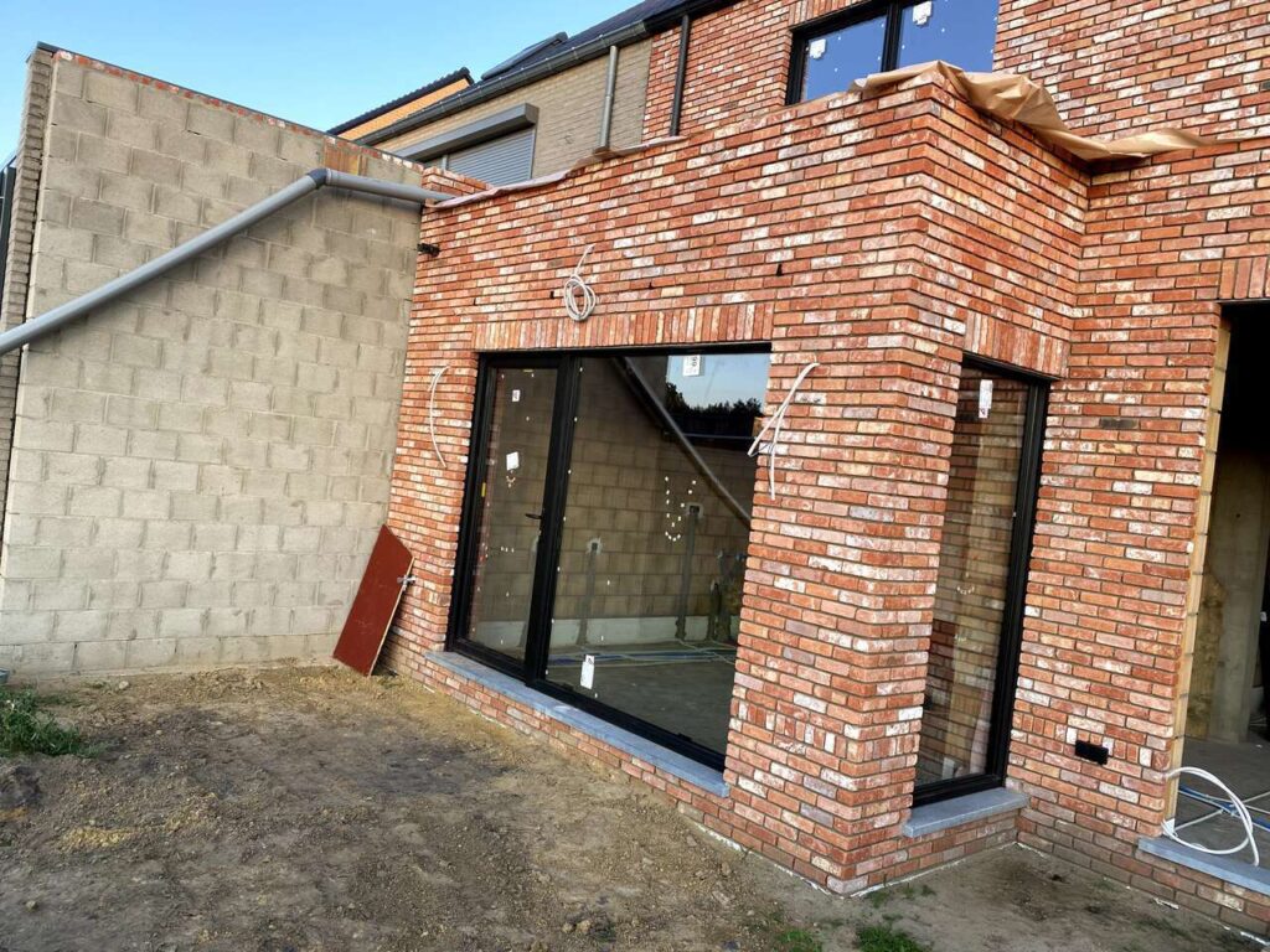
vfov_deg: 53.1
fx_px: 954
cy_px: 476
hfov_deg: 67.3
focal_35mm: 26
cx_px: 635
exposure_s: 1/122
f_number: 1.8
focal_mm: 4.25
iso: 40
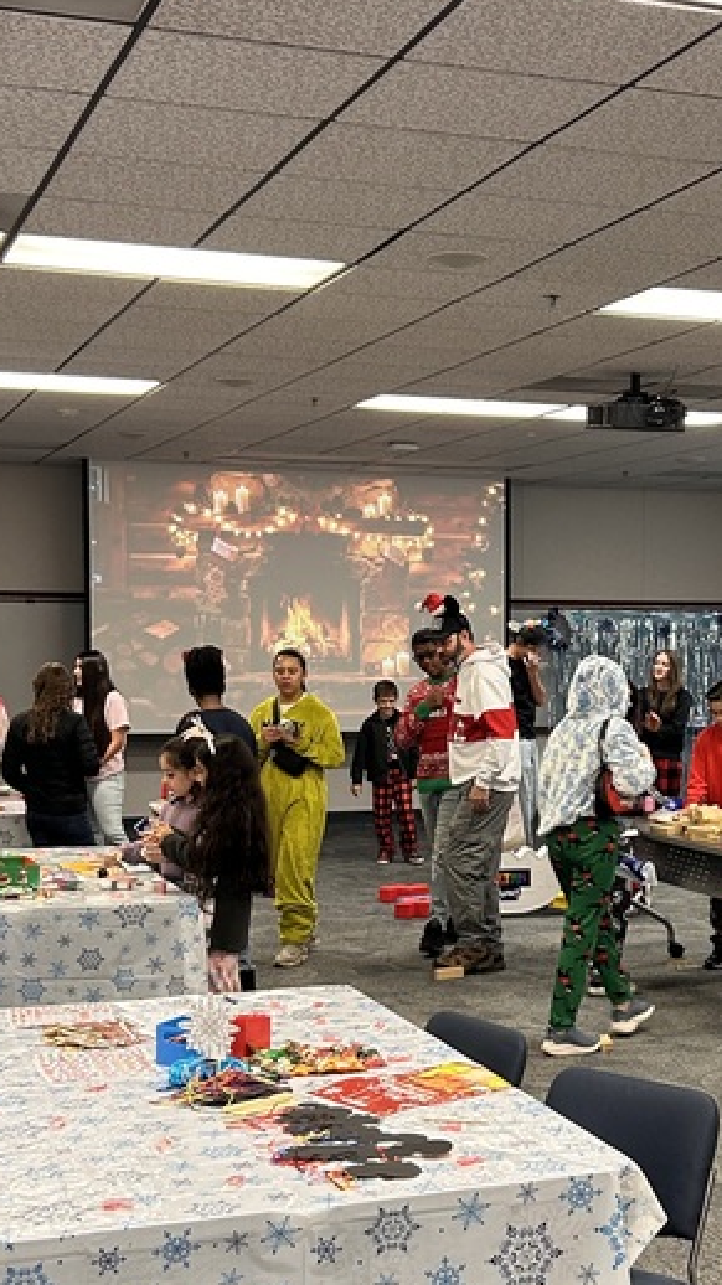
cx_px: 558
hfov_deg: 21.2
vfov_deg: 37.1
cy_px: 759
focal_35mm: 56
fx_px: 1908
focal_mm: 5.7
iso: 125
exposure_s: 1/60
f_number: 1.5
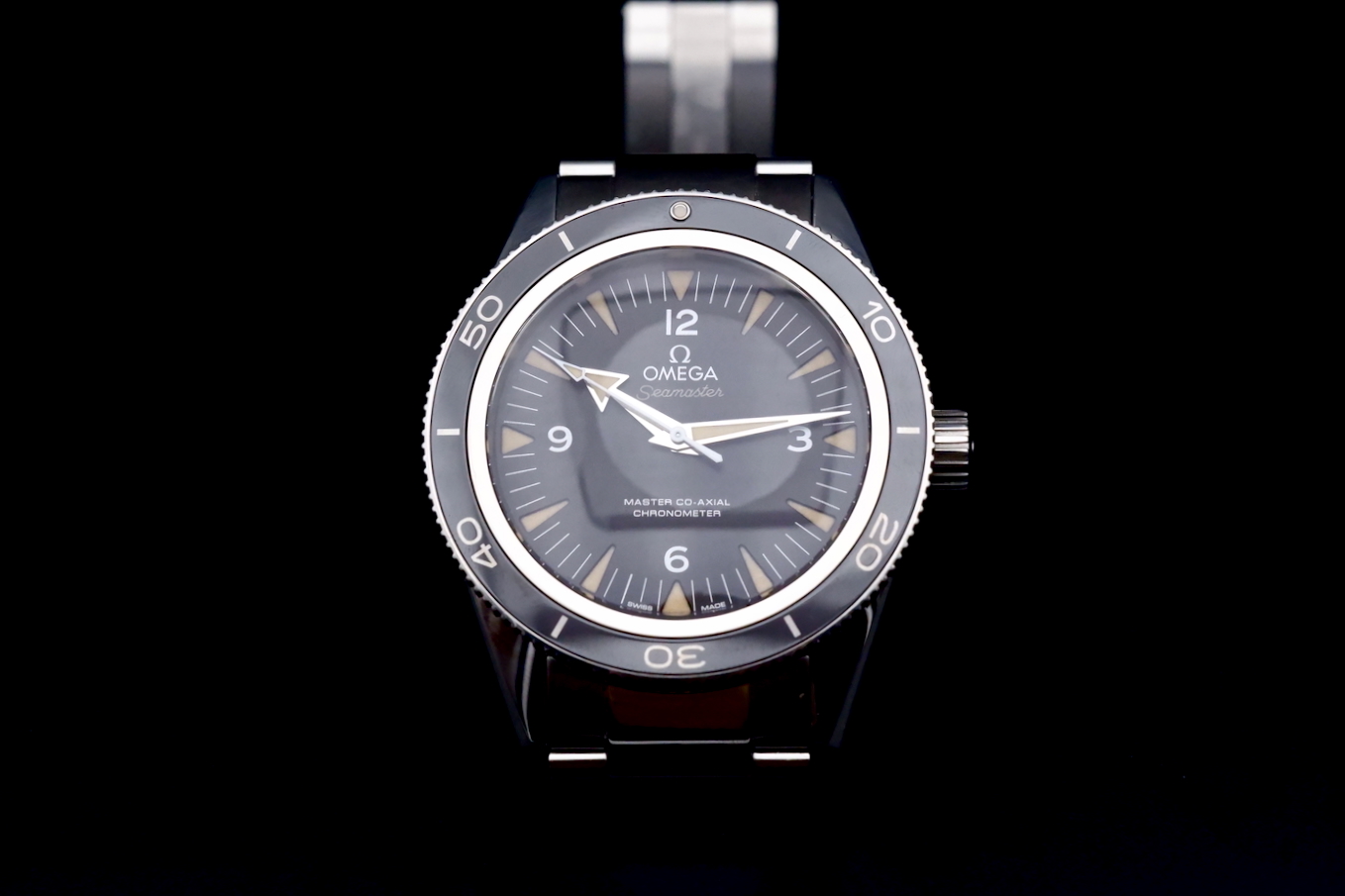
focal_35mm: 83
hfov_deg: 24.5
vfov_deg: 16.5
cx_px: 672
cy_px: 448
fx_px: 3100
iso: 6400
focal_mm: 55
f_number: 8
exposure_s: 1/4000
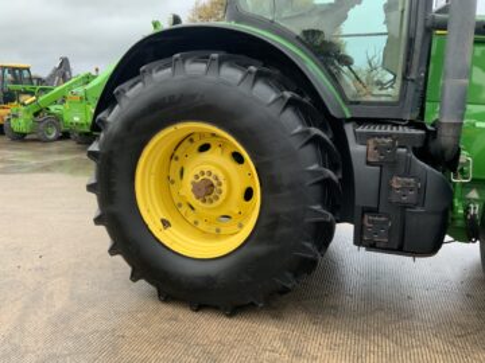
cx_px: 242
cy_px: 182
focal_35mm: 29
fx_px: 406
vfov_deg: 48.2
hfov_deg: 61.7
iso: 50
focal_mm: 3
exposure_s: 1/122
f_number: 1.8
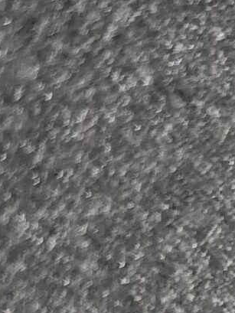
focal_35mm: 144
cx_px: 571
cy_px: 556
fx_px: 1303
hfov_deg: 9.2
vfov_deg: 12.6
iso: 1250
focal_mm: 5.4
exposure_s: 1/50
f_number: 1.8
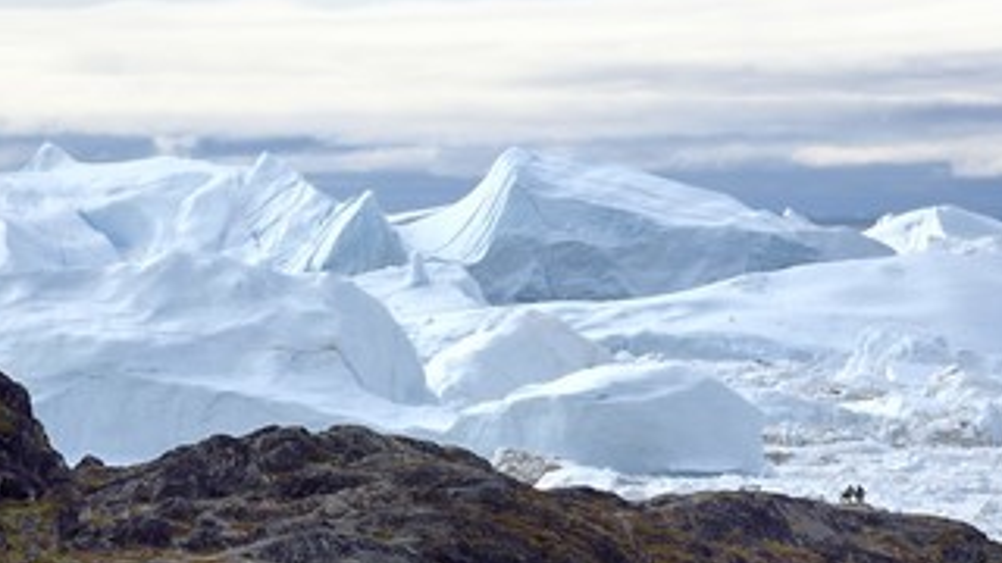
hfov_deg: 7.8
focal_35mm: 275
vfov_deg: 4.4
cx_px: 448
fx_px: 7306
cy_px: 360
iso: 400
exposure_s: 1/320
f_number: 14
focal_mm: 200
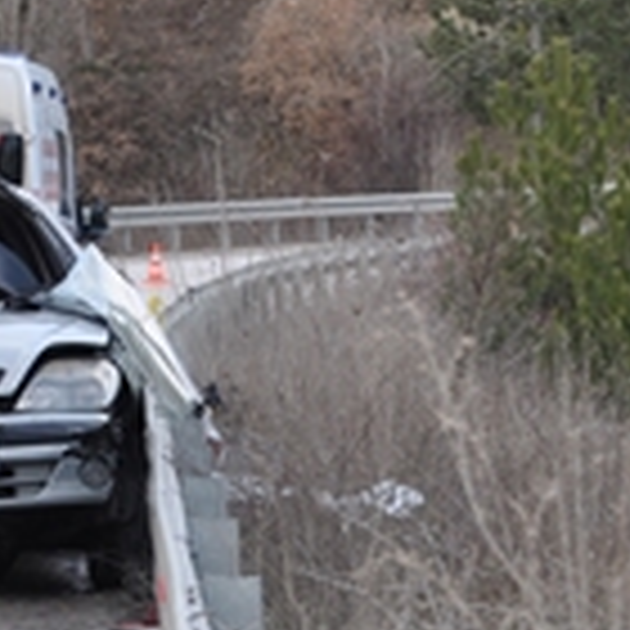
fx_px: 5621
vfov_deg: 6.4
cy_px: 115
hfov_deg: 6.3
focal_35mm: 273
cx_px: -508
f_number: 6.3
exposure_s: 1/160
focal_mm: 50
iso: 400
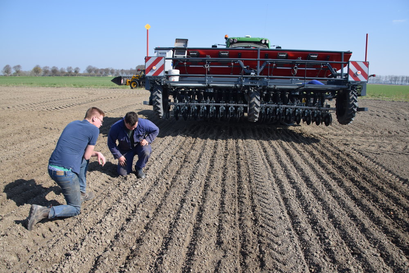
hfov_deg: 67.4
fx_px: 307
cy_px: 136
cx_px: 204
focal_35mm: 27
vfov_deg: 47.9
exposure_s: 1/1600
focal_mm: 18
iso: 400
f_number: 5.6
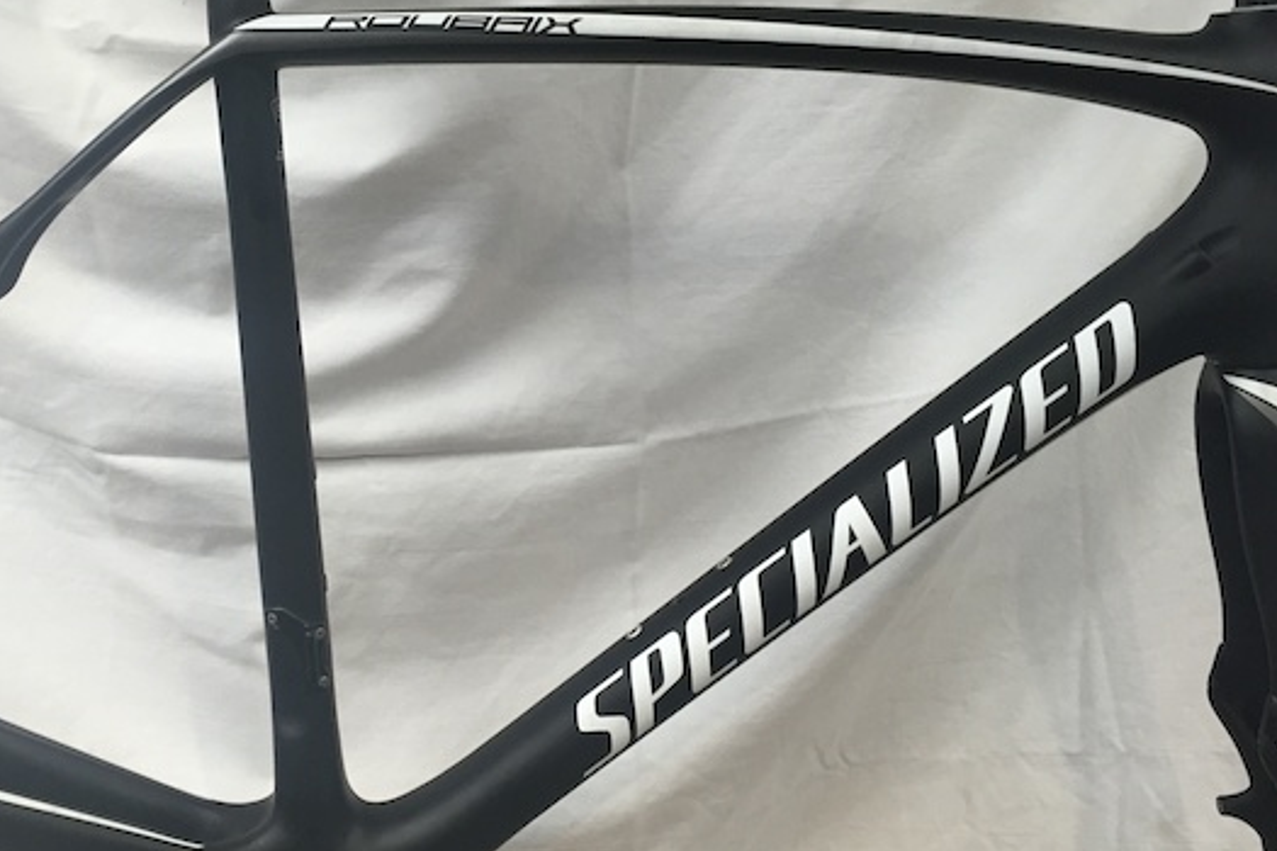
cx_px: 499
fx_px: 1632
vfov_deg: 29.2
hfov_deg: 42.5
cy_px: 384
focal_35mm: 46
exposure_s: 1/30
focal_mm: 4.15
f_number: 2.2
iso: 40
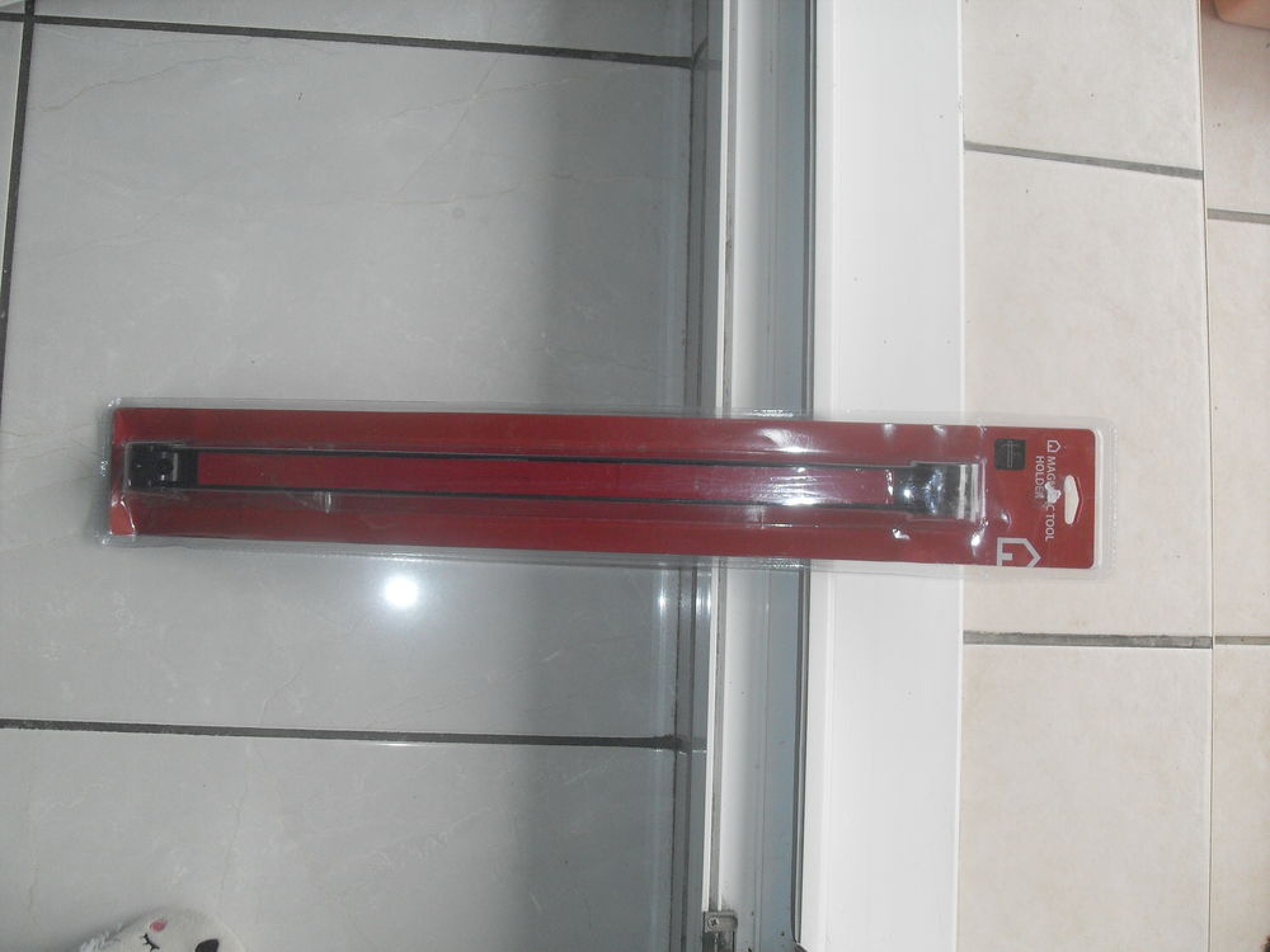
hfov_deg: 50.1
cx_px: 635
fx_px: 1357
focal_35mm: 37
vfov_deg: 38.7
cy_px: 476
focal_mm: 6.3
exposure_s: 1/45
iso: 100
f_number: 2.8
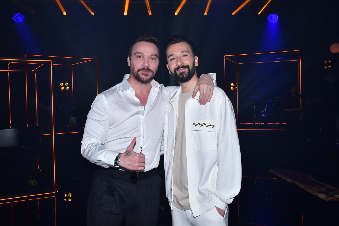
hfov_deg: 49.6
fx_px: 367
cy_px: 113
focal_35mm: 39
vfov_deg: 34.2
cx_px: 170
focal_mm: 26
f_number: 18
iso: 3200
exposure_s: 1/200
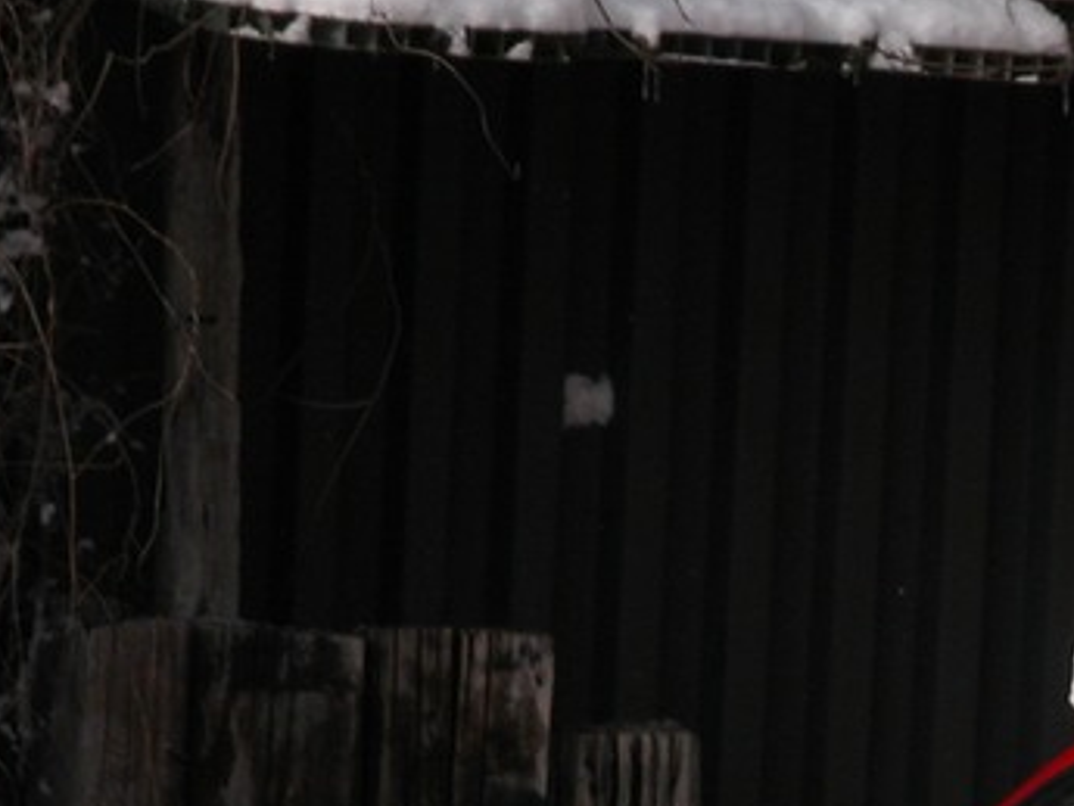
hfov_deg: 3.2
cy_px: 1183
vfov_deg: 2.4
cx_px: 1525
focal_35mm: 612
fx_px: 18995
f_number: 7.1
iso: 100
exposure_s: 1/534
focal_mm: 44.7
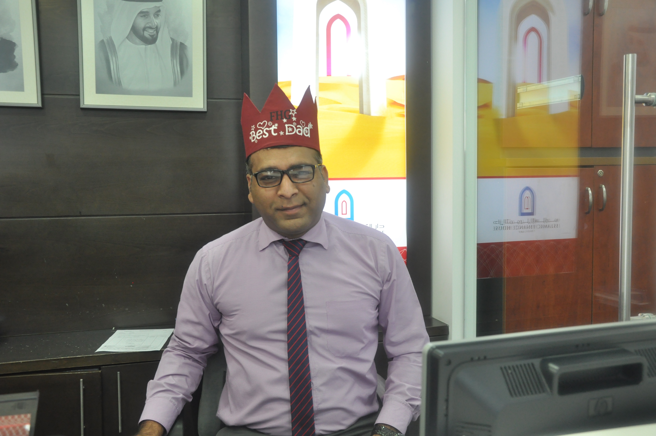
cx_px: 328
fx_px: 655
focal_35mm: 36
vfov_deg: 36.8
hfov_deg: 53.2
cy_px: 218
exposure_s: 1/40
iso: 800
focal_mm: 24
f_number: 6.3
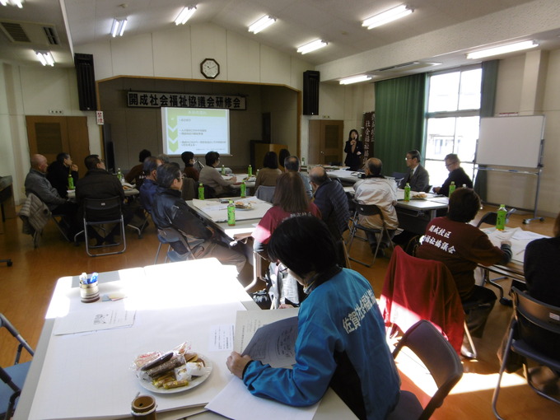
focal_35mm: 24
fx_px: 388
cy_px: 210
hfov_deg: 71.6
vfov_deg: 56.8
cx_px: 280
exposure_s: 1/60
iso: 100
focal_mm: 4.3
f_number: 3.1
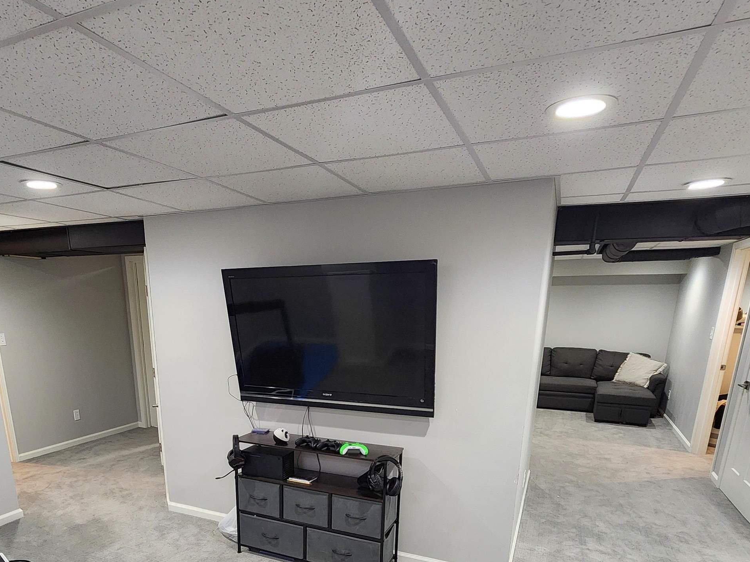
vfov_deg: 58.5
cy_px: 450
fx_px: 455
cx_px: 307
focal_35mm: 21
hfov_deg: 78.3
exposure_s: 1/60.2
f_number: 2.2
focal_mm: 2.2
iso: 320
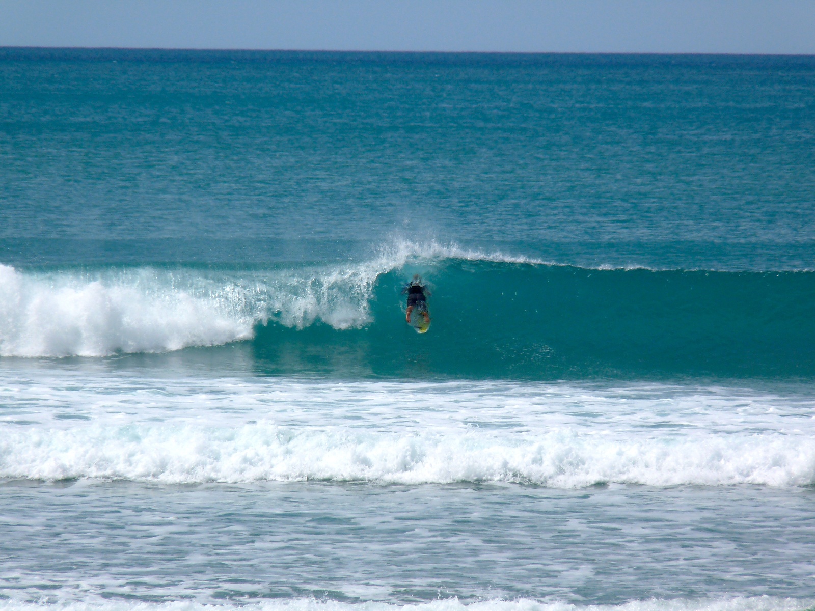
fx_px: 10524
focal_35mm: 447
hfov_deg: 4.4
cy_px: 306
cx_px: 408
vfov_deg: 3.3
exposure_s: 1/640
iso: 100
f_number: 8
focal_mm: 79.4
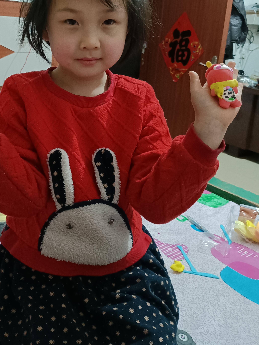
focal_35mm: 38
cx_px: 78
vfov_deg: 48.0
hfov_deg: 37.1
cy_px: 111
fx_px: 379
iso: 2090
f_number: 1.8
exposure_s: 1/30
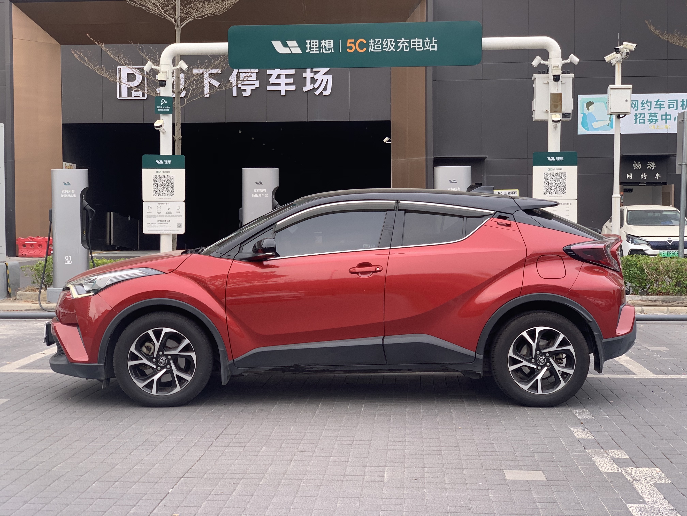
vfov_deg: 28.0
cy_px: 258
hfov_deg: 36.8
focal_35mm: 52
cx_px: 344
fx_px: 1032
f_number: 2.4
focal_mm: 6
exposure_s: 1/74
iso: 16
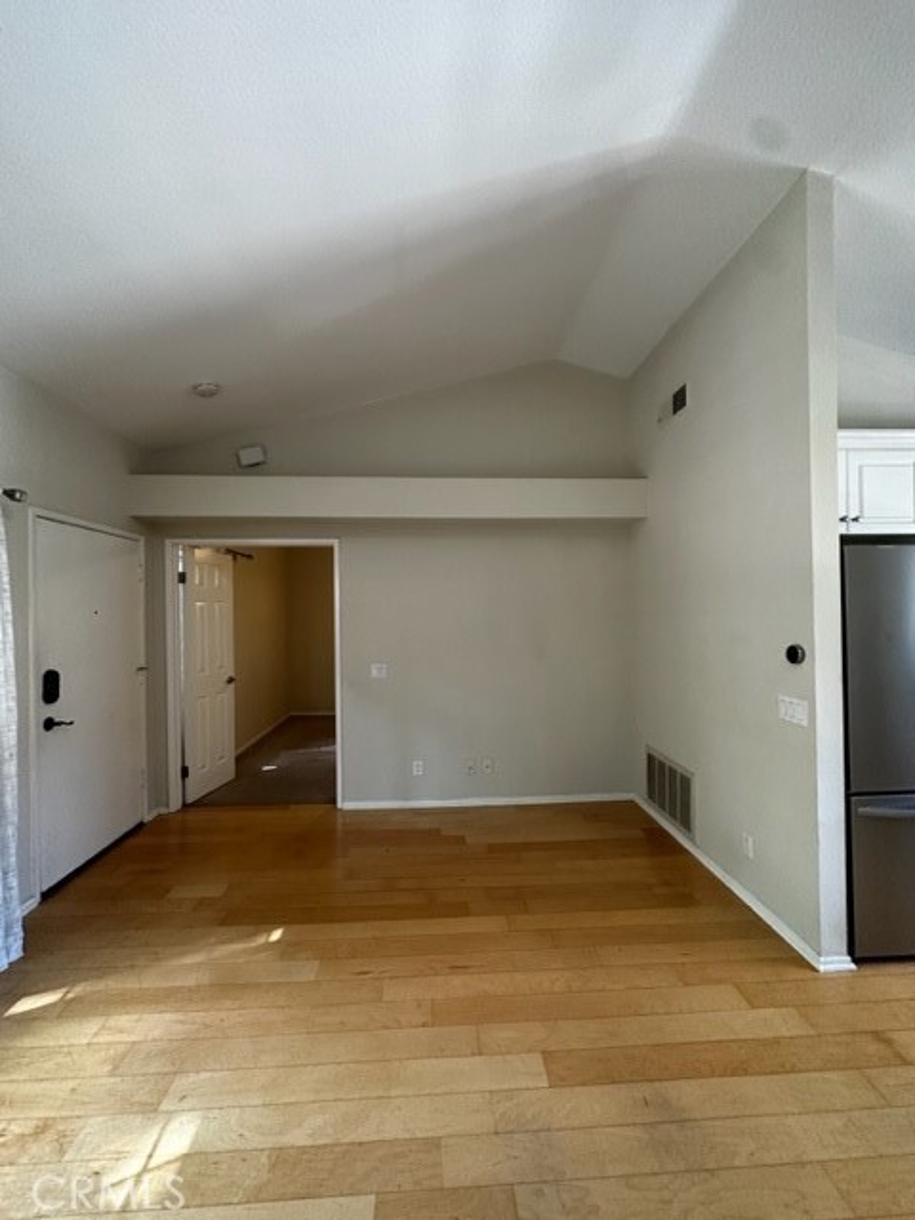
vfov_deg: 102.1
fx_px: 493
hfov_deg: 85.7
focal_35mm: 14
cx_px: 458
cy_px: 610
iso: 320
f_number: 2.2
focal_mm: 2.22
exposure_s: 1/60
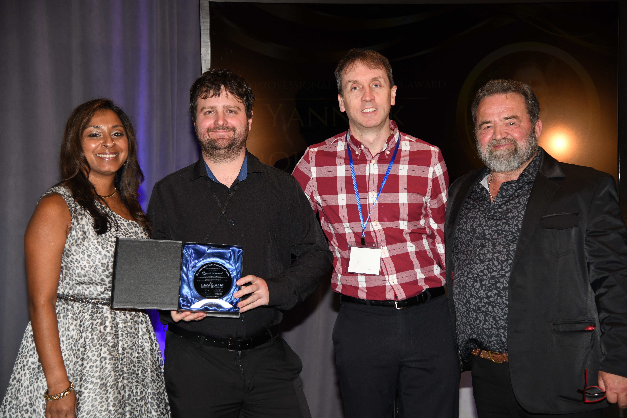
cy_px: 209
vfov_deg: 23.4
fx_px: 1010
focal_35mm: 58
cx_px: 314
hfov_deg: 34.5
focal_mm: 58
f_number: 4
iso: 800
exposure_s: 1/125
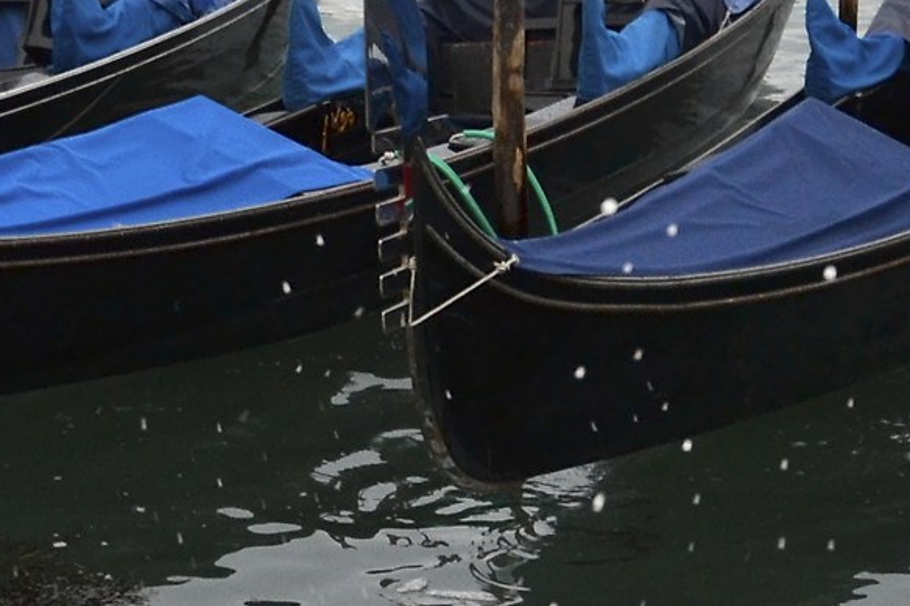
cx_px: 799
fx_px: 2805
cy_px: -456
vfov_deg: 11.5
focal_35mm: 111
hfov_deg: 18.2
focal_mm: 18
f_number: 3.5
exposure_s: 1/200
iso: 400
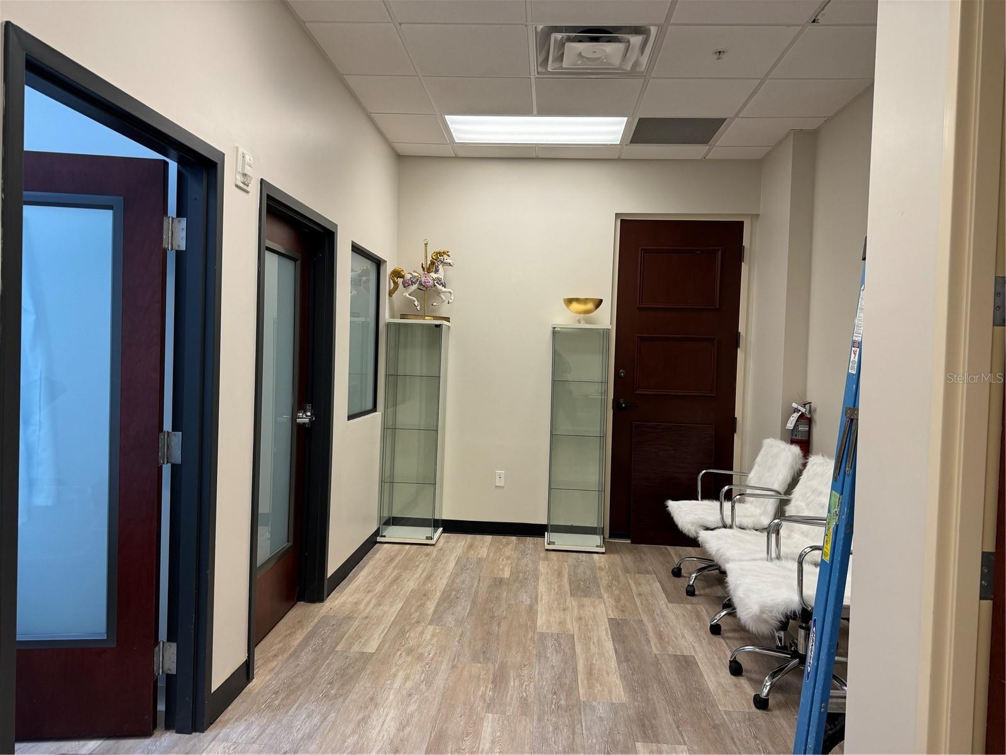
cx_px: 503
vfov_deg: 56.8
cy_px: 378
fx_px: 697
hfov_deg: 71.6
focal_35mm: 24
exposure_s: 1/120
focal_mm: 6.86
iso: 125
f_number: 1.78
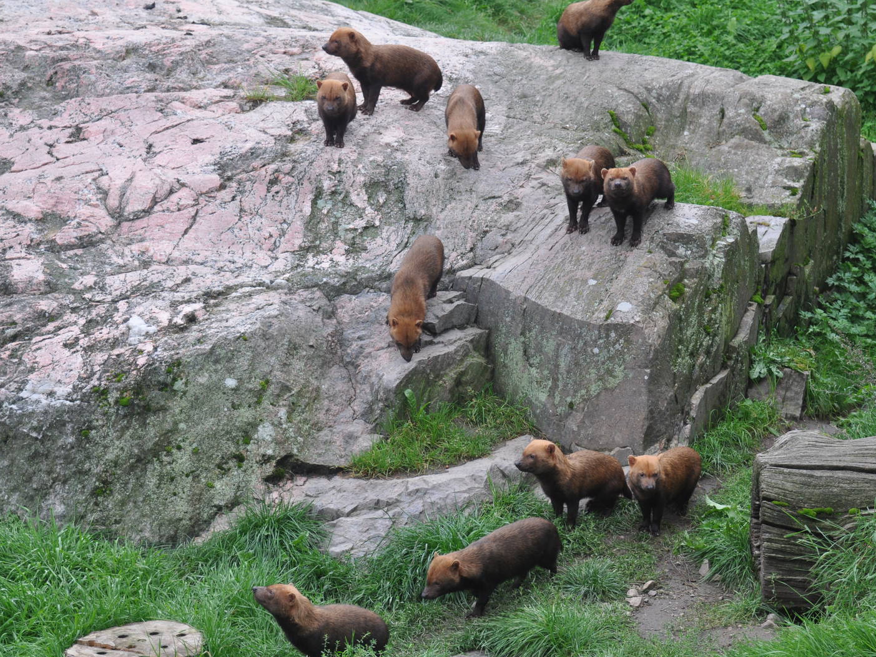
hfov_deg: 17.1
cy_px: 327
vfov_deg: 12.9
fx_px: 2910
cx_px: 495
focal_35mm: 115
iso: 400
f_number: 4.5
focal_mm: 70
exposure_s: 1/80
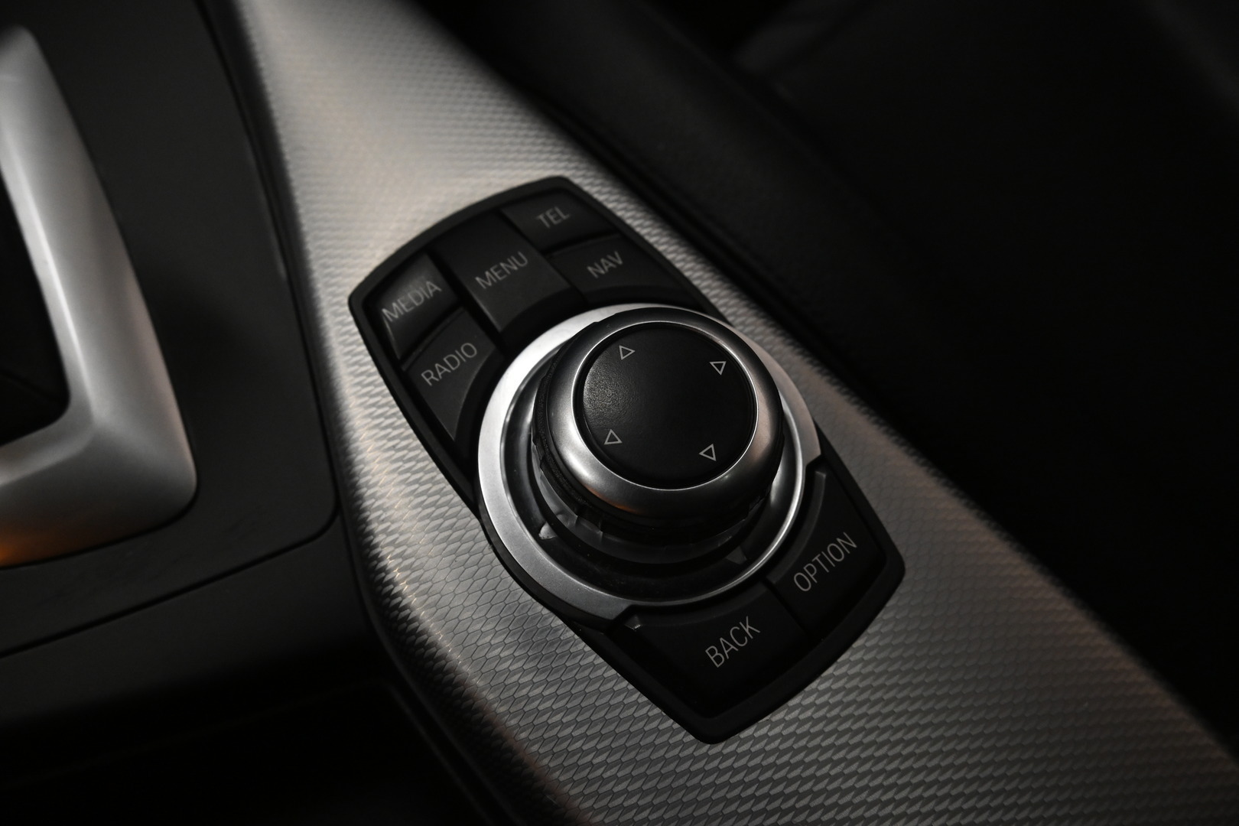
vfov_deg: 53.1
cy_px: 413
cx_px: 620
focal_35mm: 24
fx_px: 826
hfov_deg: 73.7
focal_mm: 16
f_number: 5.6
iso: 1600
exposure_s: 1/125
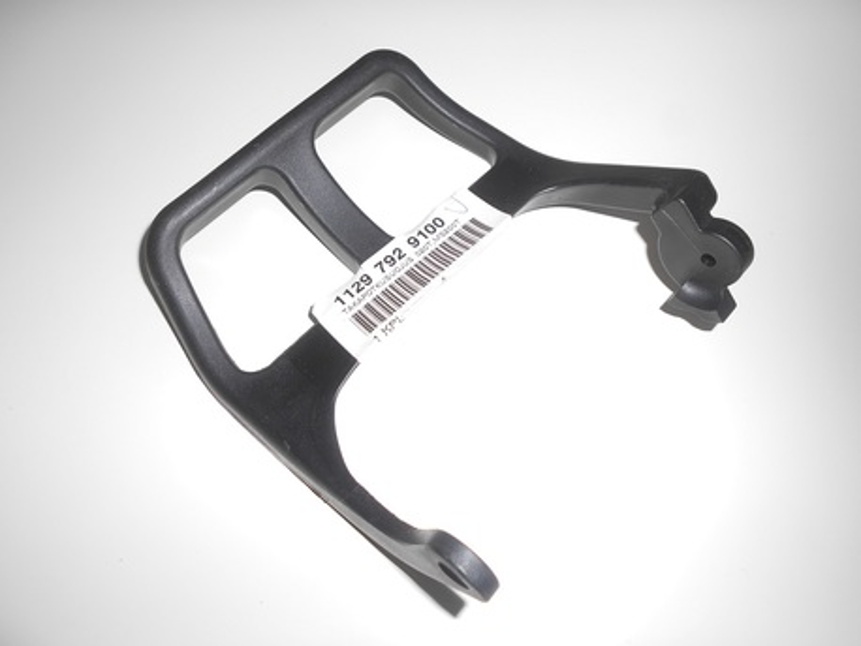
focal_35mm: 26
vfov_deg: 53.1
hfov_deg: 67.3
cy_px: 323
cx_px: 430
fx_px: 647
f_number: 3.2
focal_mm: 4.6
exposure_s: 1/25
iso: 80
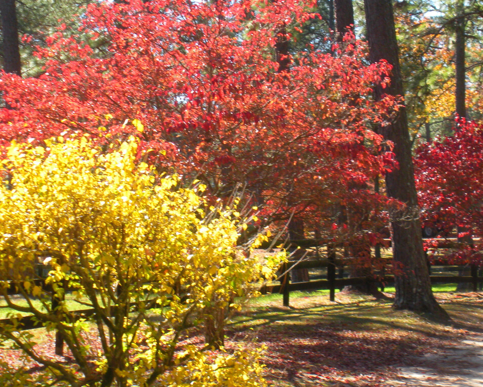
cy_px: 217
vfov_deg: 15.7
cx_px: 262
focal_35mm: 98
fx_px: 1401
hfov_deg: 19.6
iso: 88
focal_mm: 11.2
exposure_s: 1/150
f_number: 4.6
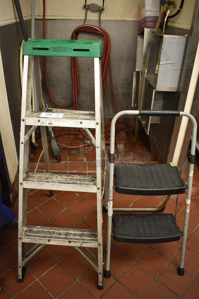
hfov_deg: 46.4
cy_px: 150
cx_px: 102
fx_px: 232
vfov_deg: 65.5
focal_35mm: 28
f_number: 3.5
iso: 2000
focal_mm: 18
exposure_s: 1/125
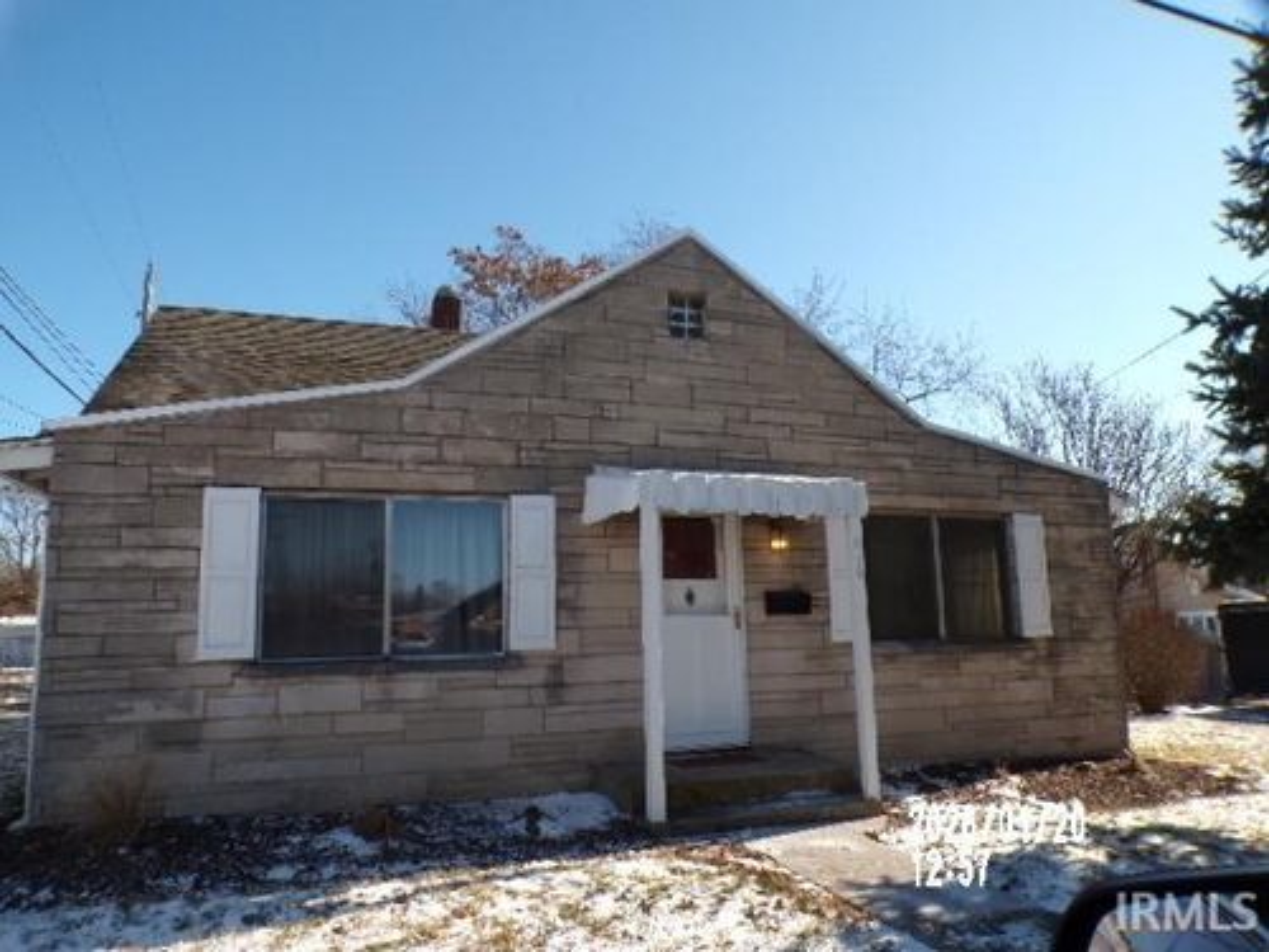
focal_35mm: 24
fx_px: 880
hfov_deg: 71.6
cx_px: 634
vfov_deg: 56.8
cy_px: 476
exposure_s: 1/480
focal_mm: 4.3
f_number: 4.4
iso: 100
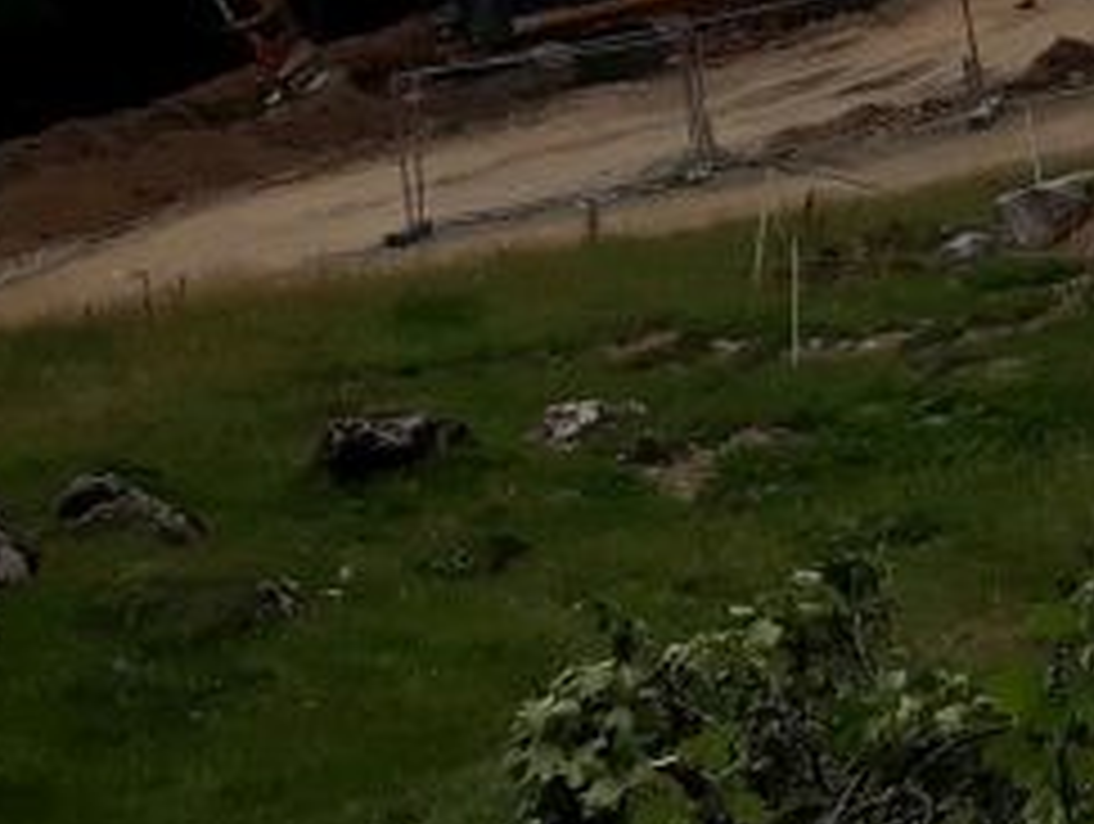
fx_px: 4494
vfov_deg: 9.5
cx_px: 2057
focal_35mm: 142
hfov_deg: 12.5
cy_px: -1018
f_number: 1.7
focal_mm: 3.71
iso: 40
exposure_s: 1/2577
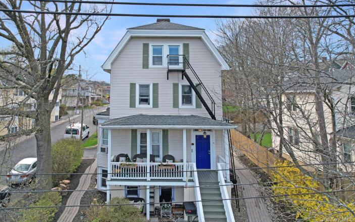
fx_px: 223
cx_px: 174
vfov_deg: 52.9
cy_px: 102
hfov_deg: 77.2
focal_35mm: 23
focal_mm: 8.38
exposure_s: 1/640
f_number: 2.8
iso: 100
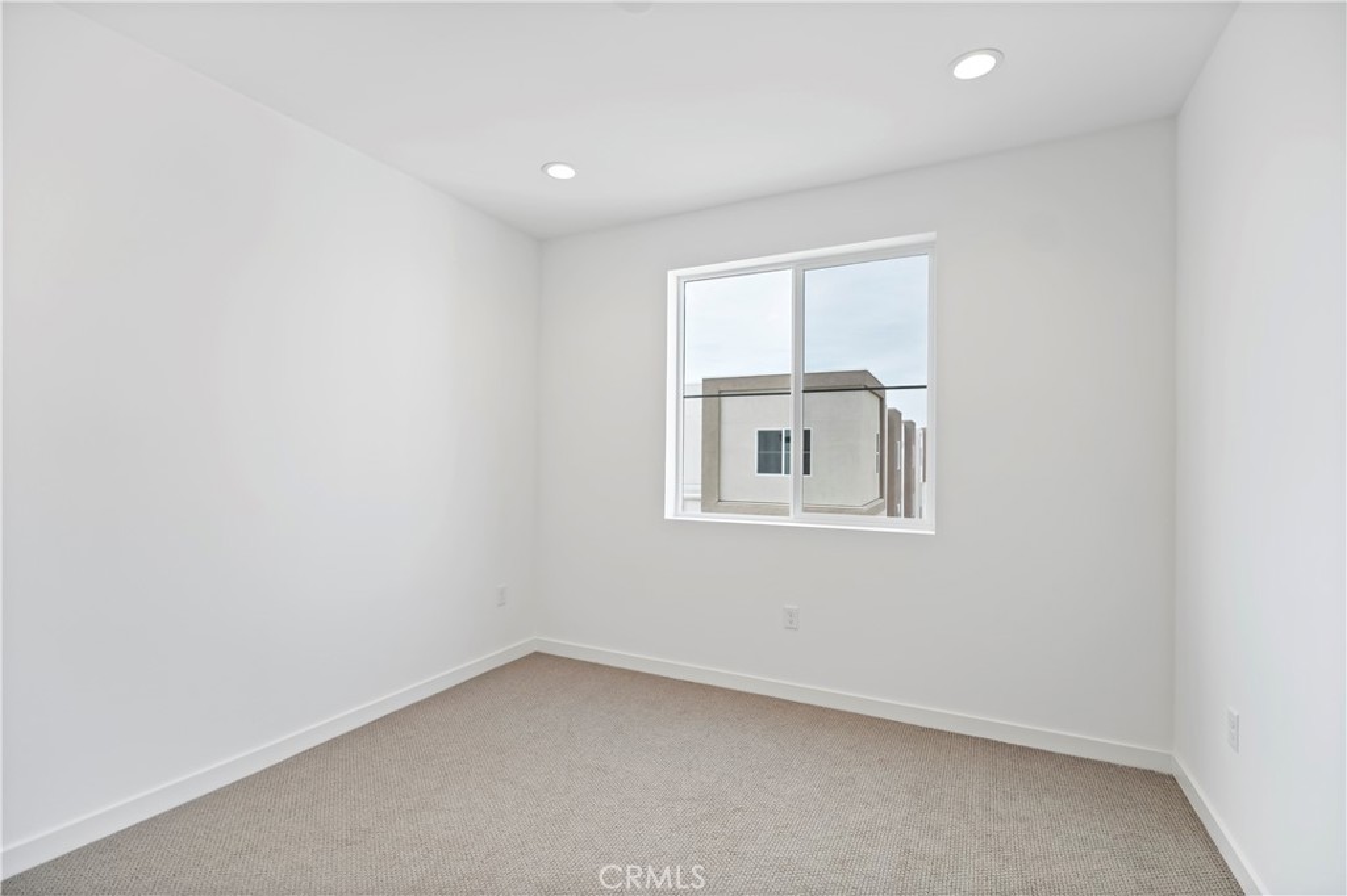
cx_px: 674
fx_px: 598
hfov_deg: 96.8
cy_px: 448
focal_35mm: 16
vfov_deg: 73.7
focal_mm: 16
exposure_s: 1/20
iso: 250
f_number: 2.8
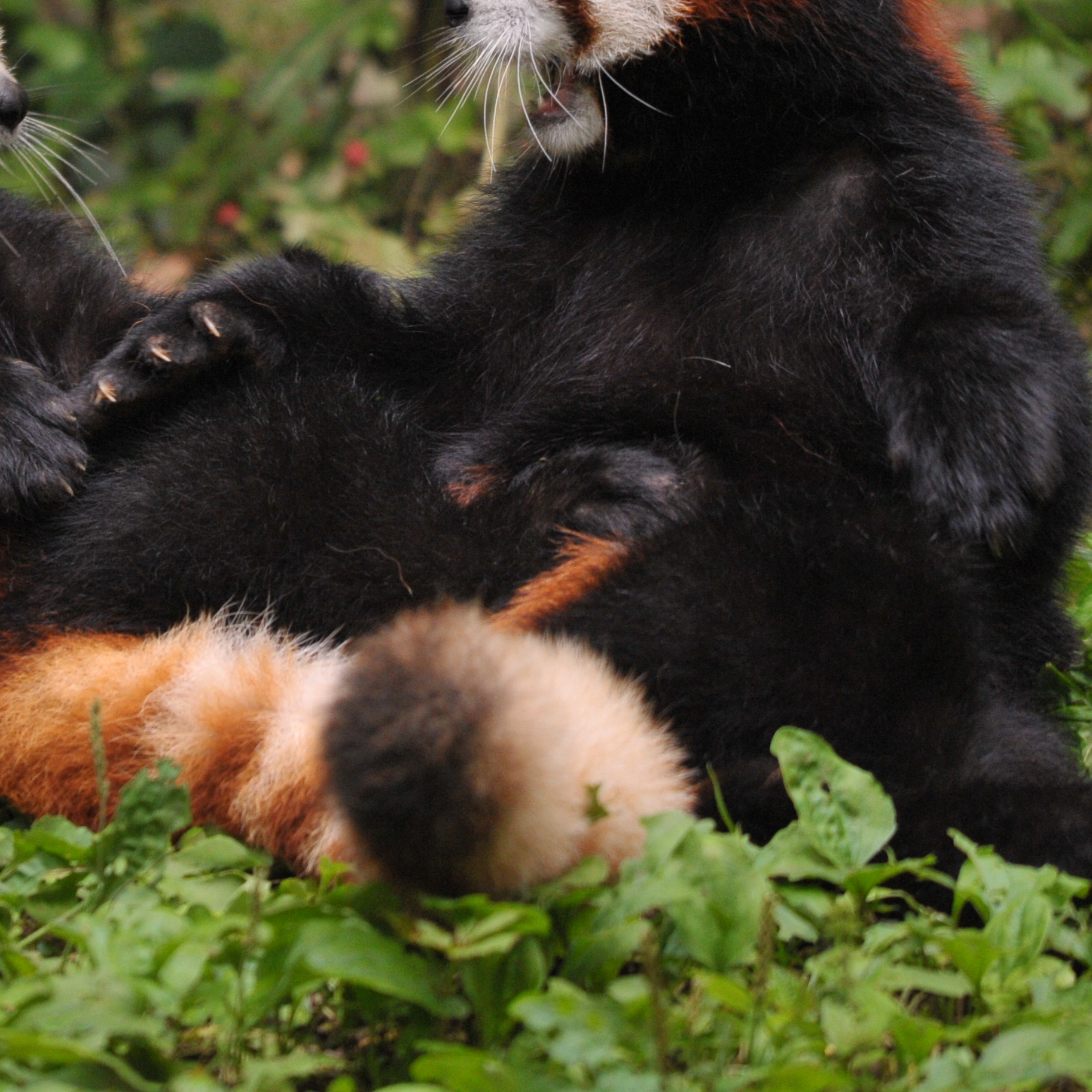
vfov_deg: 1.8
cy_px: 365
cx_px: 354
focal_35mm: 990
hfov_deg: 1.8
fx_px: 35333
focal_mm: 500
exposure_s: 1/1000
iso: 2000
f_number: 6.3
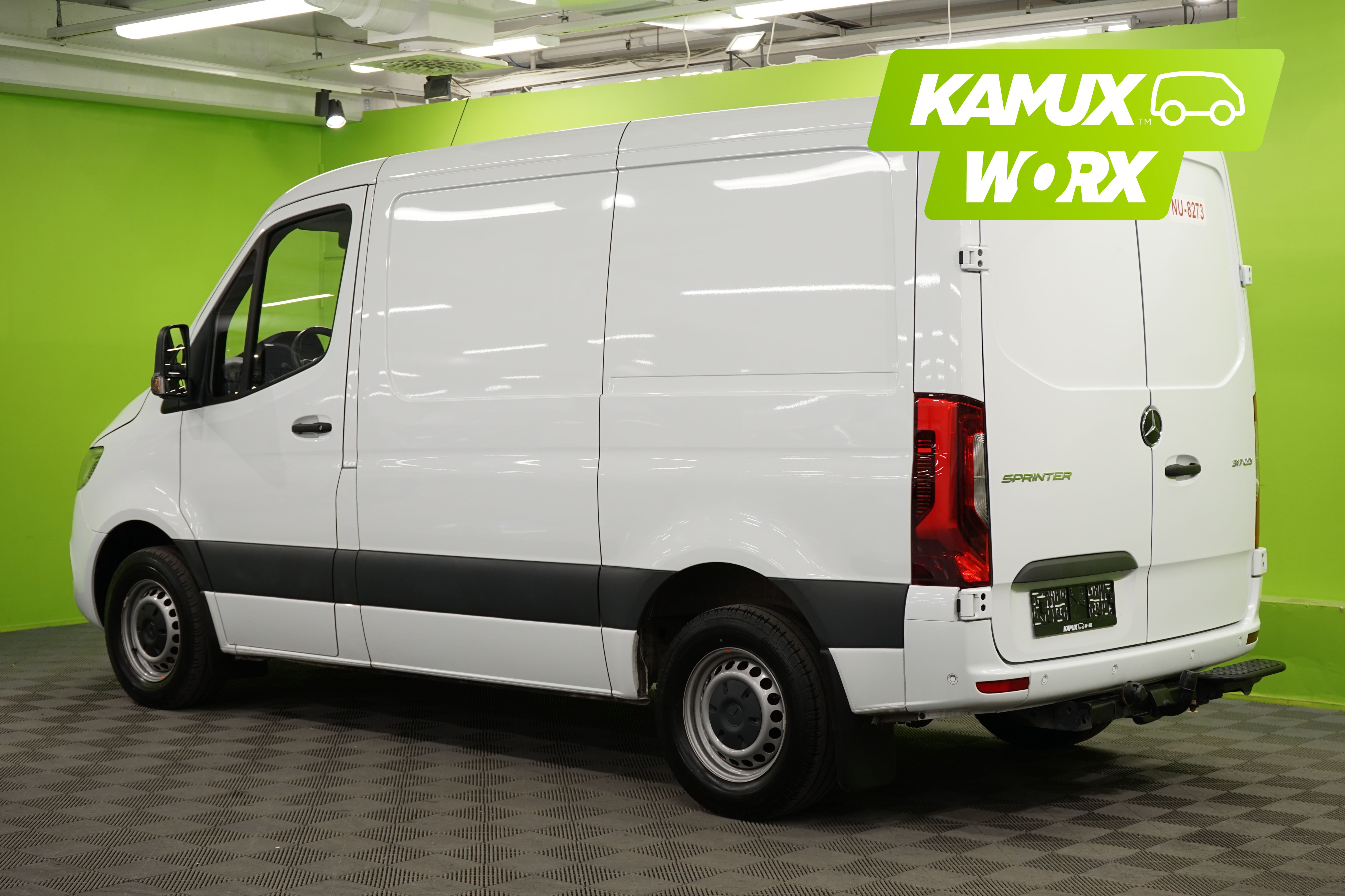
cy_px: 448
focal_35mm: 55
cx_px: 672
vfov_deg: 24.6
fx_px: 2055
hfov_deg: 36.2
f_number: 7.1
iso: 500
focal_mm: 55
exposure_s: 1/40
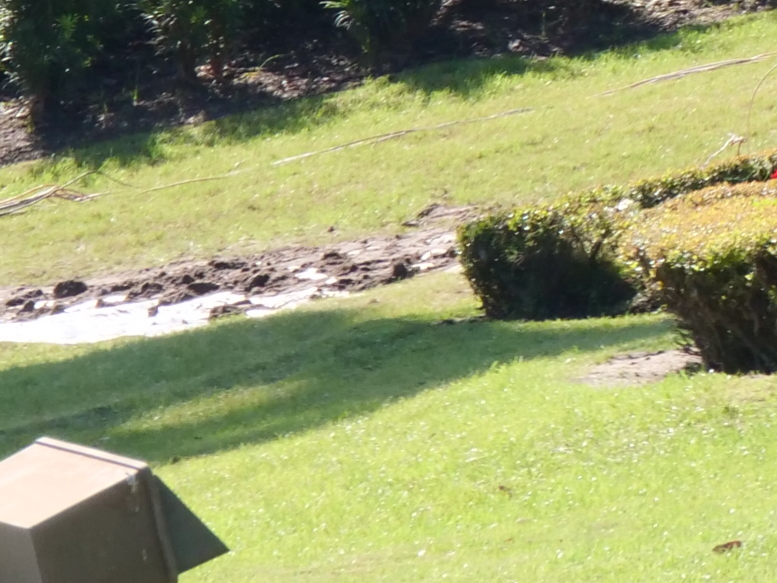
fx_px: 32170
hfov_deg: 1.4
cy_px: -559
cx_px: 1181
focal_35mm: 1433
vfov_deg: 1.0
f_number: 10
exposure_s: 1/320
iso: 640
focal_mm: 150
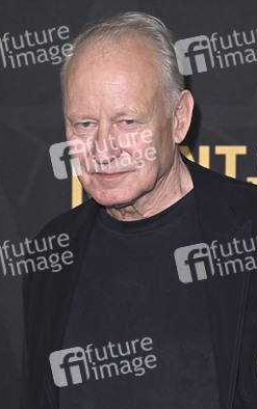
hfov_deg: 13.8
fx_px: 1062
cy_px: 207
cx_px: 133
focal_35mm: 95
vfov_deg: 21.8
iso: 2000
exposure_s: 1/320
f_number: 5.6
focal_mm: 92
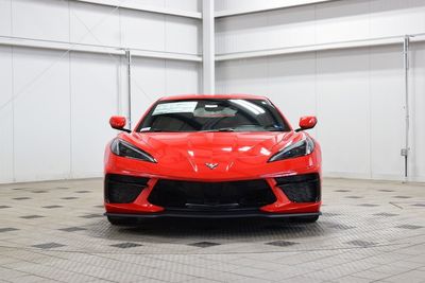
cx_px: 212
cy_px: 142
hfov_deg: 33.4
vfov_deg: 22.6
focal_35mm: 60
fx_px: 709
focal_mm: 40
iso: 450
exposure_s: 1/15
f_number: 6.3
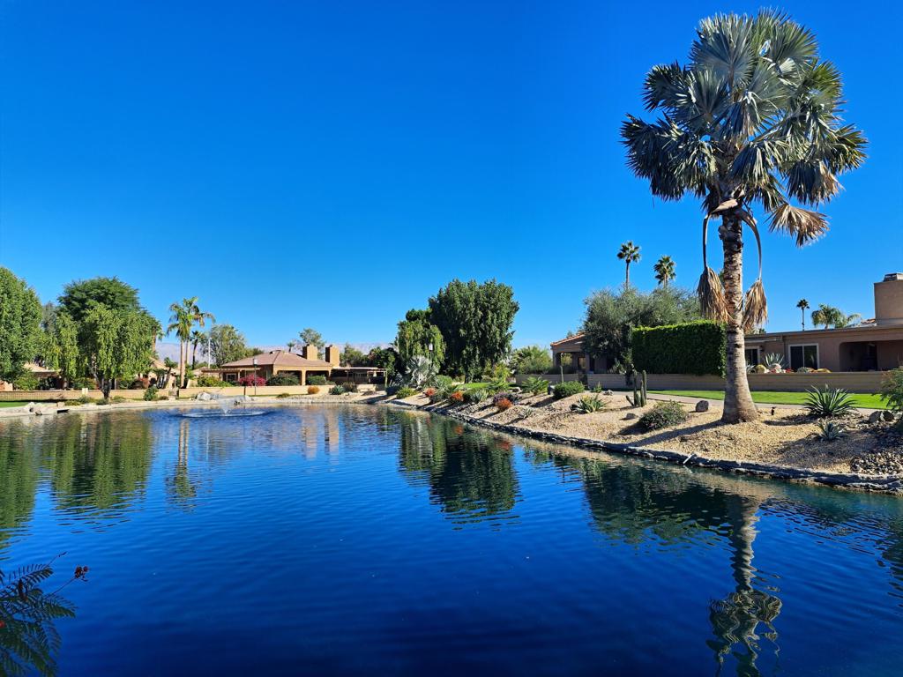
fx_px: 626
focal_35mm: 24
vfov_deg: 56.8
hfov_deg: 71.6
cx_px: 452
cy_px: 338
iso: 50
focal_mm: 5.23
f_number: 1.8
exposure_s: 1/896
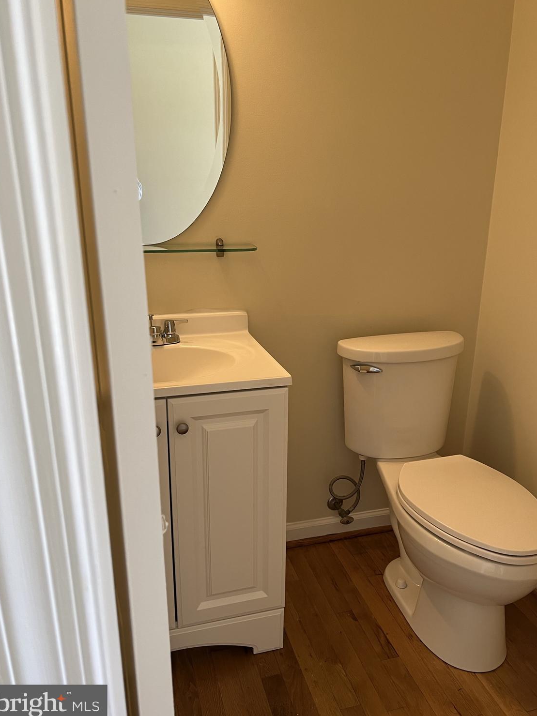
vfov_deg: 65.3
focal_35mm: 27
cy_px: 352
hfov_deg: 51.3
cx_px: 265
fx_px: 559
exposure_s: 1/60
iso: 100
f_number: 1.5
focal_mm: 5.7
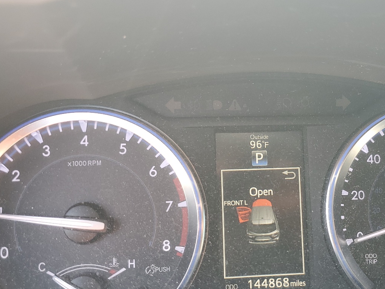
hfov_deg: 44.9
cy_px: 173
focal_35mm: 41
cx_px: 265
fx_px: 456
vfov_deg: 35.0
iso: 53
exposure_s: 1/60.2
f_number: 1.5
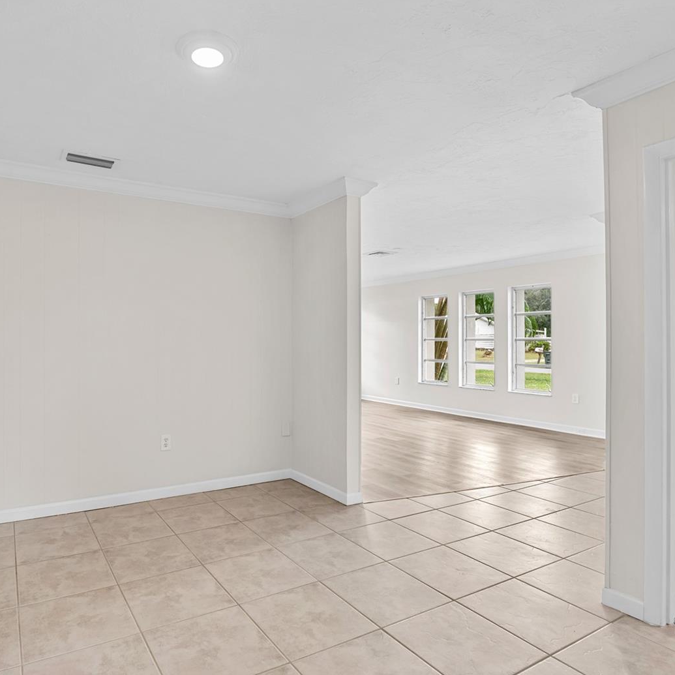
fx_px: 463
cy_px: 334
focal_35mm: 21
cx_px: 264
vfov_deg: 72.1
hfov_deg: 71.3
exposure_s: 1
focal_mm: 16
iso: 320
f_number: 10
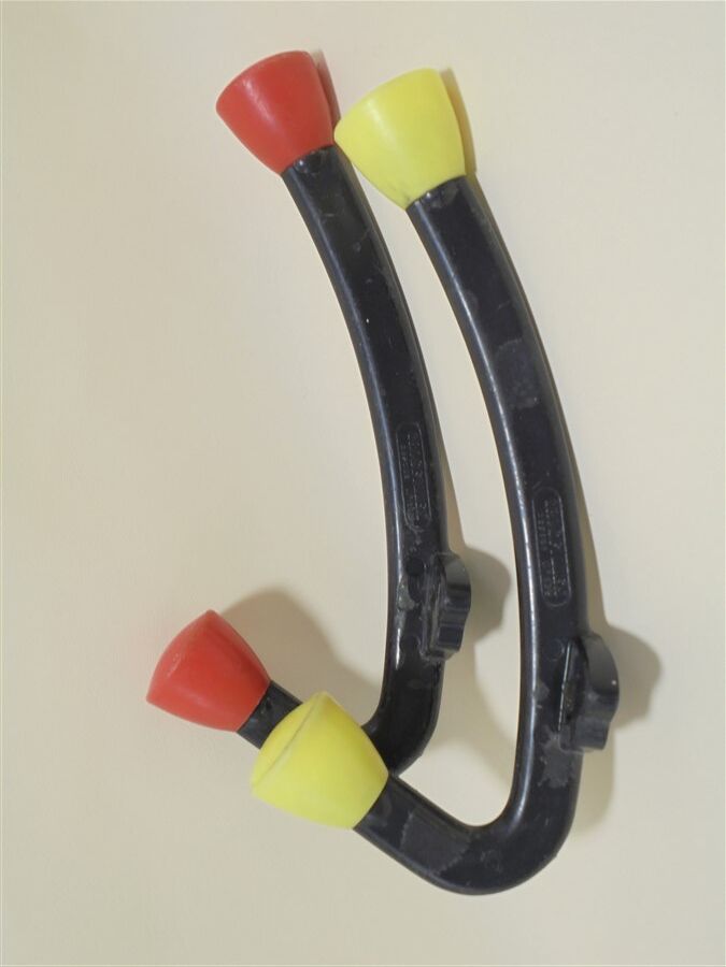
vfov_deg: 49.0
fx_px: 1063
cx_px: 363
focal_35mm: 38
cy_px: 484
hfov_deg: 37.7
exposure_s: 1/20
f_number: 4.2
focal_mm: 6.9
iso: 400
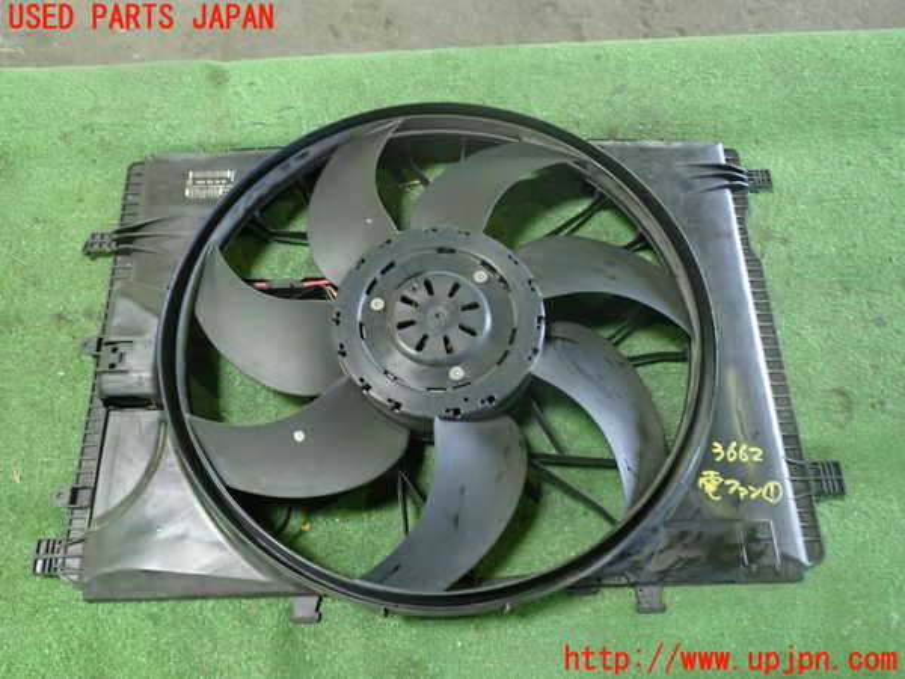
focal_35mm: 30
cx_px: 452
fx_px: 784
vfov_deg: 46.8
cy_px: 340
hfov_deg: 60.0
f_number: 2.3
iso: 500
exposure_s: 1/30
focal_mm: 5.4
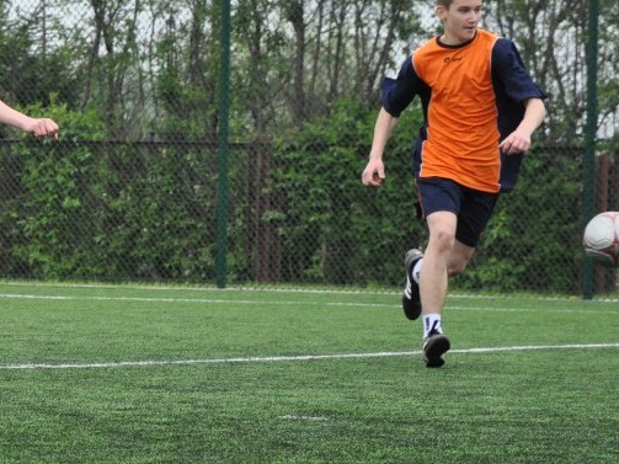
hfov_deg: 10.1
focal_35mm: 195
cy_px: 140
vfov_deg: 7.6
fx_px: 3482
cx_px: 155
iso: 1250
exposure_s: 1/2000
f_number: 5.6
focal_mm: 85
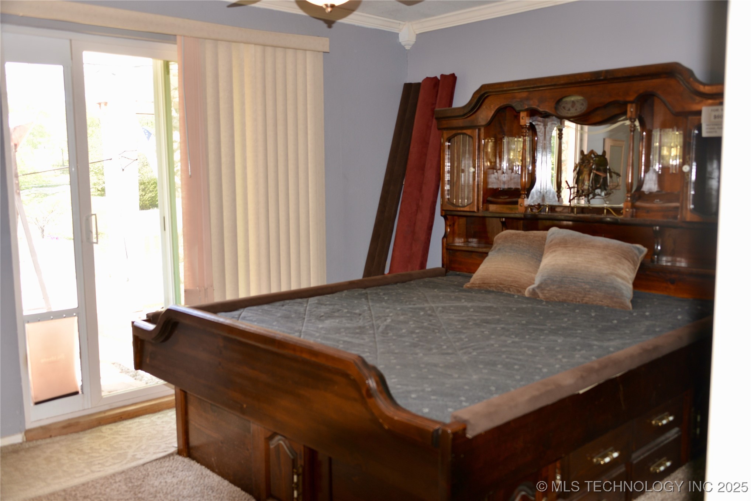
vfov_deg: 41.1
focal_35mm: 32
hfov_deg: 58.7
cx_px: 376
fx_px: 668
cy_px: 250
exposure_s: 1/80
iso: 320
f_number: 3.8
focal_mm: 32
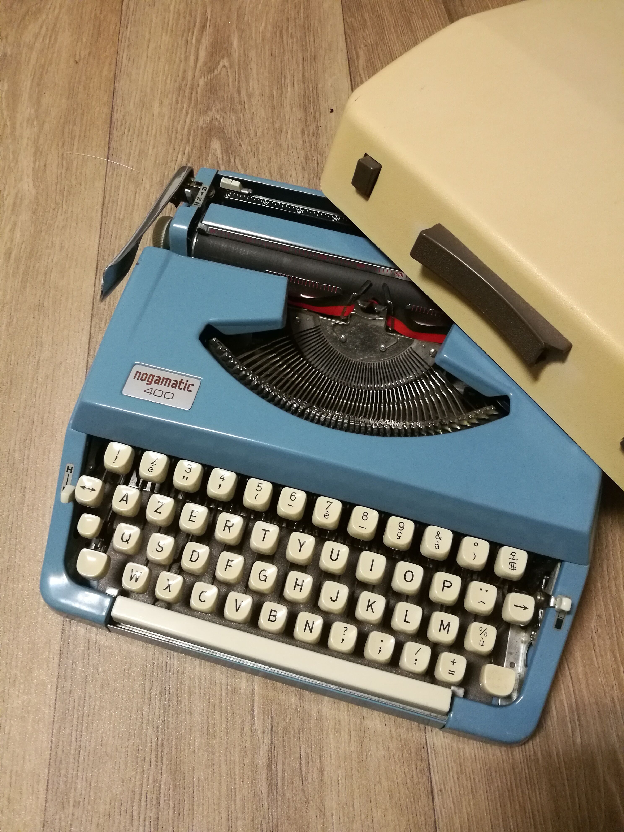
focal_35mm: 27
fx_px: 649
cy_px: 416
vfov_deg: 65.3
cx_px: 312
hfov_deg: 51.4
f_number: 2.2
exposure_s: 1/25
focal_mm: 4.5
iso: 500
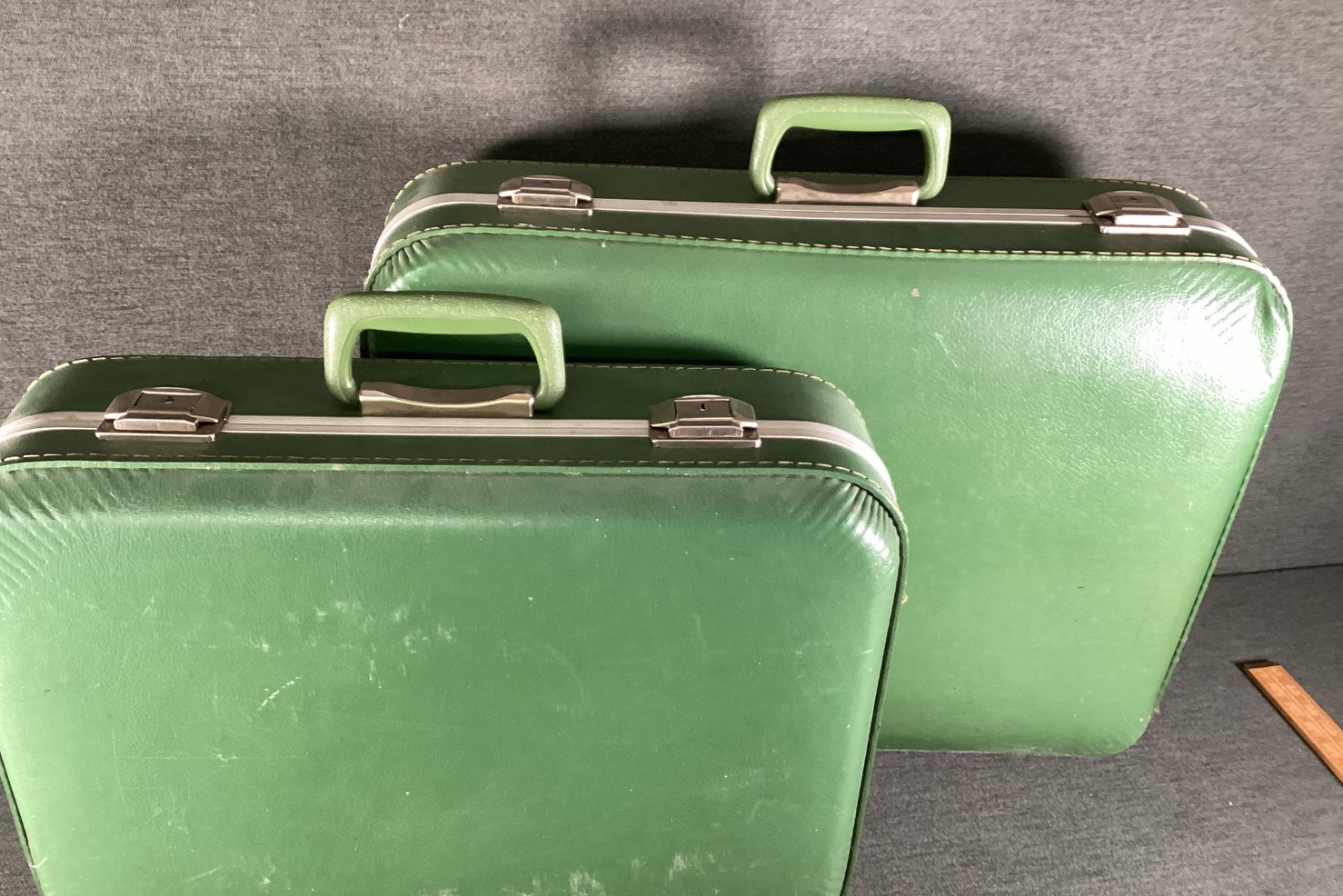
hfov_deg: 57.2
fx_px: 1231
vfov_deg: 40.0
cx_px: 684
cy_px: 461
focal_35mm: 33
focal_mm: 3.3
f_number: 2.4
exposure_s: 1/60
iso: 200
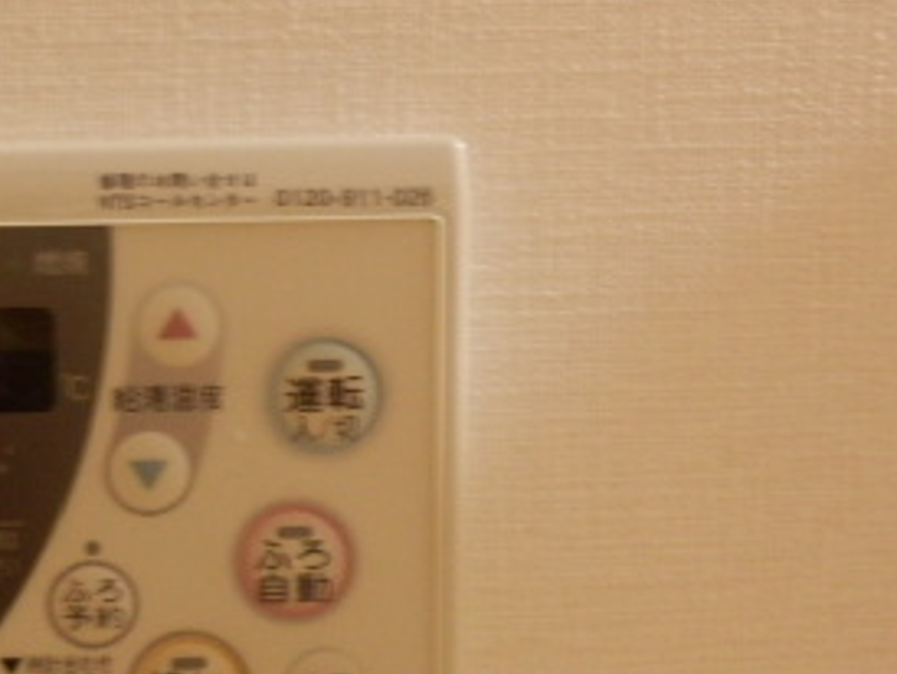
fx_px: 1452
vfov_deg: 26.0
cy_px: 429
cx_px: 62
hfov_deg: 32.3
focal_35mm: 56
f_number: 3
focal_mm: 4.2
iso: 400
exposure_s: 1/30
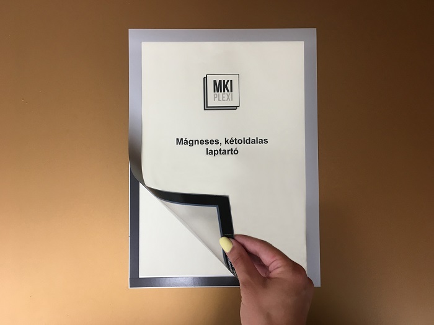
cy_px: 162
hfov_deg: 61.7
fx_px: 363
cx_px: 217
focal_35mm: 29
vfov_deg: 48.2
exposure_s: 1/33
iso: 50
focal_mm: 4.15
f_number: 2.2
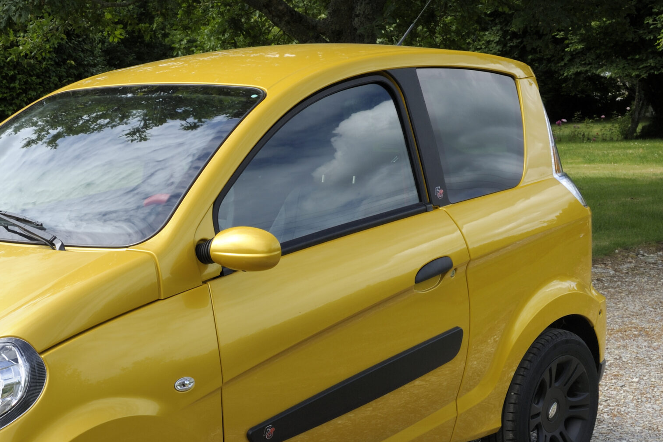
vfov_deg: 22.0
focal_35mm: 61
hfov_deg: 32.1
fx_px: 1123
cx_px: 147
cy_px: 354
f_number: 14
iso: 200
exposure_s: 1/125
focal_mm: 36
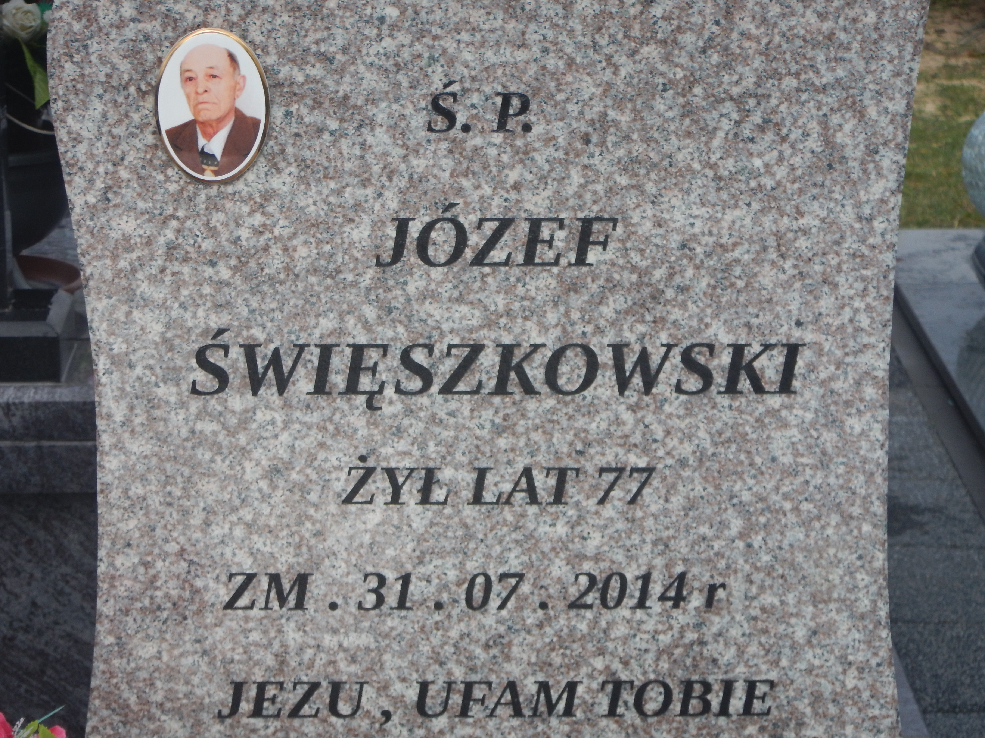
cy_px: 369
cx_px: 492
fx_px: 3415
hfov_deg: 16.4
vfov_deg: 12.3
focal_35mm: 120
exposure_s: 1/320
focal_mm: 21.5
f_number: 4.9
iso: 125
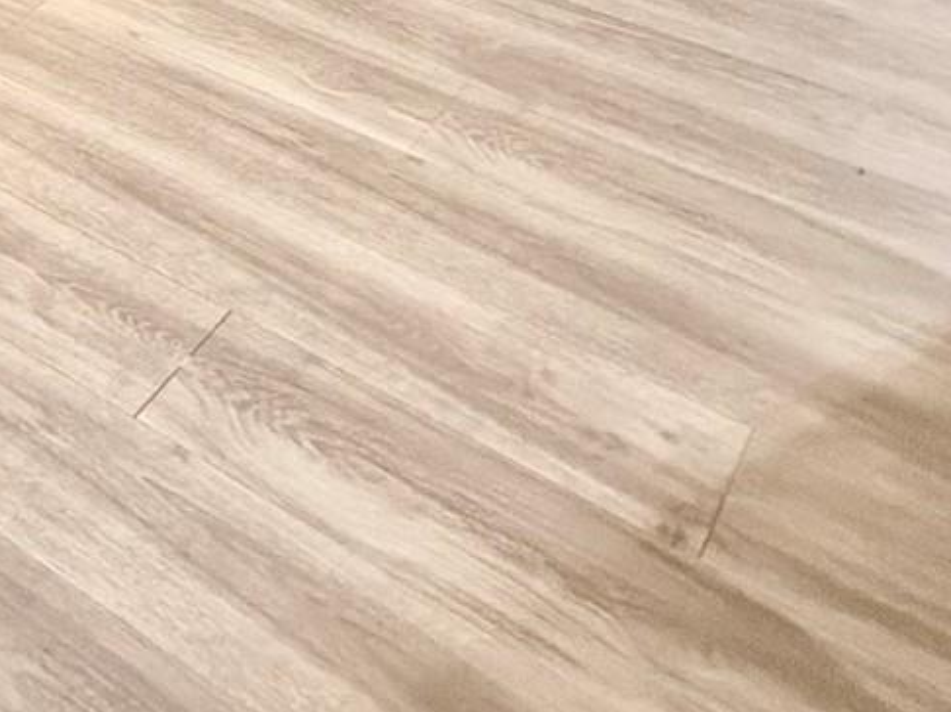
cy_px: -694
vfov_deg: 17.8
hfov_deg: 26.8
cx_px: -333
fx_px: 1620
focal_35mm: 59
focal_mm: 2.22
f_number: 2.2
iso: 1000
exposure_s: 1/40
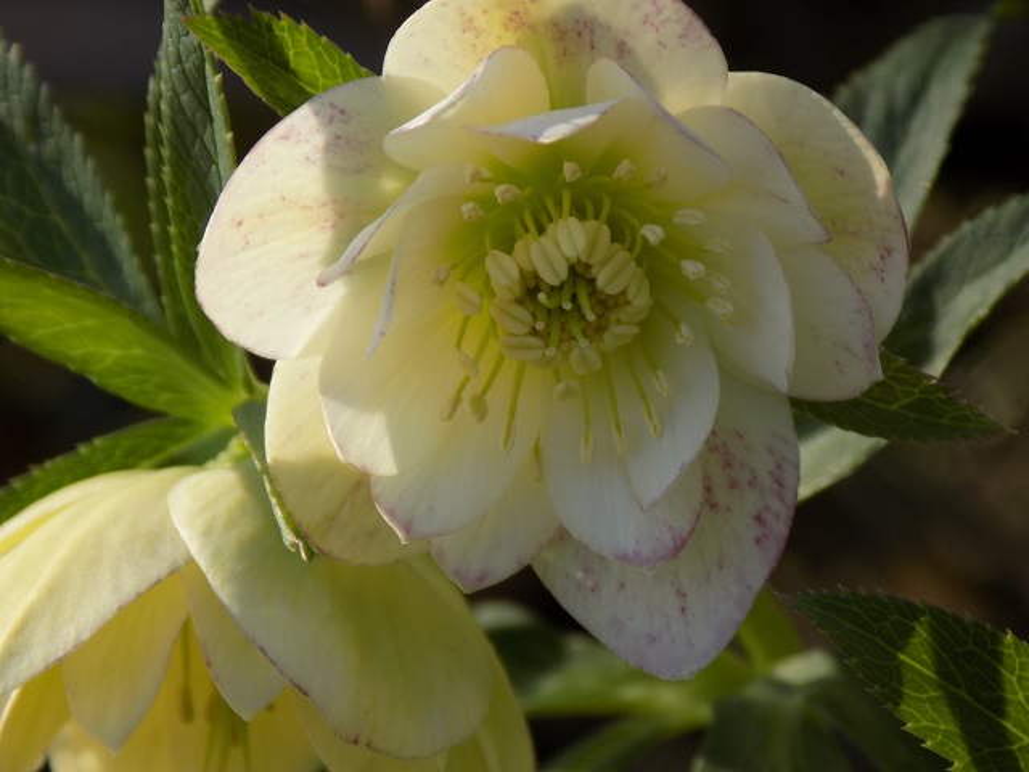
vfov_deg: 9.6
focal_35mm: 154
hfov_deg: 12.8
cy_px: 386
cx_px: 514
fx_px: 4578
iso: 80
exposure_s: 1/125
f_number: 5.2
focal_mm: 27.3
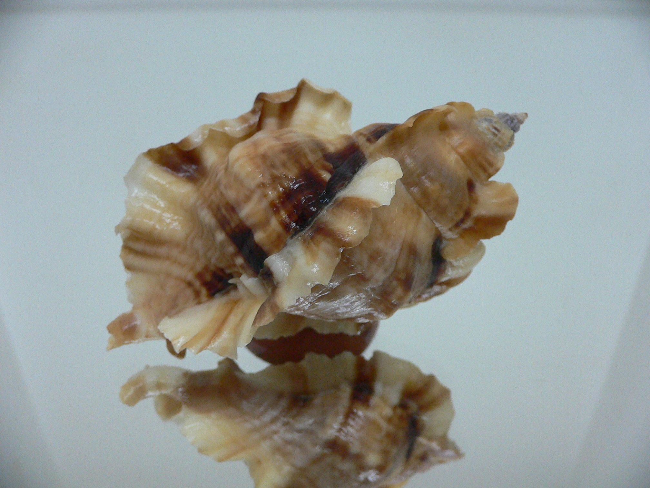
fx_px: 657
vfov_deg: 40.7
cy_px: 244
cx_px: 325
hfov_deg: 52.6
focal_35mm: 35
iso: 200
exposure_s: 1/50
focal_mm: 4.6
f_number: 2.8
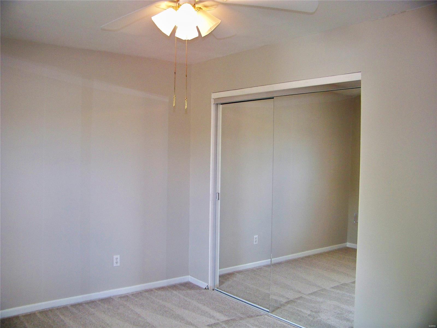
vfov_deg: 42.9
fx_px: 417
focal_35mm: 33
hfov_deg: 55.4
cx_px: 218
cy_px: 164
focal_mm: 5.85
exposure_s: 1/40
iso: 250
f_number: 2.8
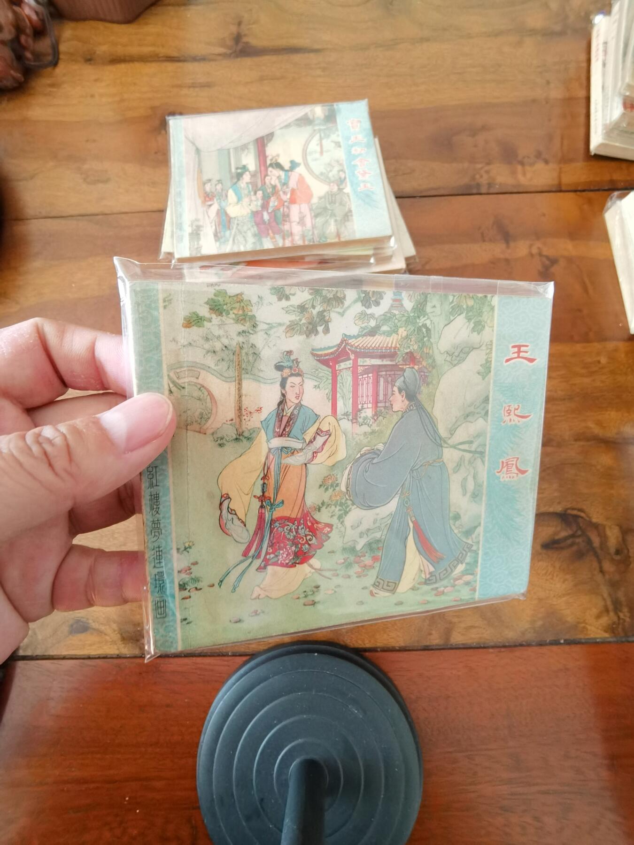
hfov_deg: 74.7
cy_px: 422
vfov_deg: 91.0
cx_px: 317
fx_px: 415
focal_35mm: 17
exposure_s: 1/30
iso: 250
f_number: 2.2
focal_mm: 2.26
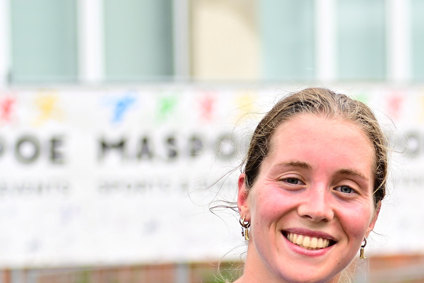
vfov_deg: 5.7
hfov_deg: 8.5
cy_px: 448
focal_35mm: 240
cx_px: 509
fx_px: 2826
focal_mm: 70
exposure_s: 1/800
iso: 160
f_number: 2.8
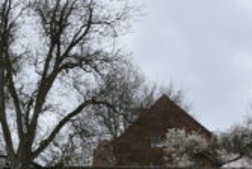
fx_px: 911
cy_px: 308
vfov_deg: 10.0
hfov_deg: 14.8
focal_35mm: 130
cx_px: -104
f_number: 8
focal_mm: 23
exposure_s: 1/500
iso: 320
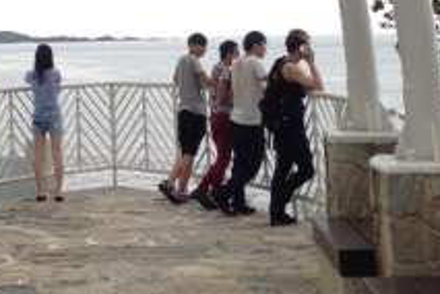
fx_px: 1259
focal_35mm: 103
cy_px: -120
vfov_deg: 12.7
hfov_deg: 19.6
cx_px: 68
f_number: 2.4
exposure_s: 1/174
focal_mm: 4.12
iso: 50
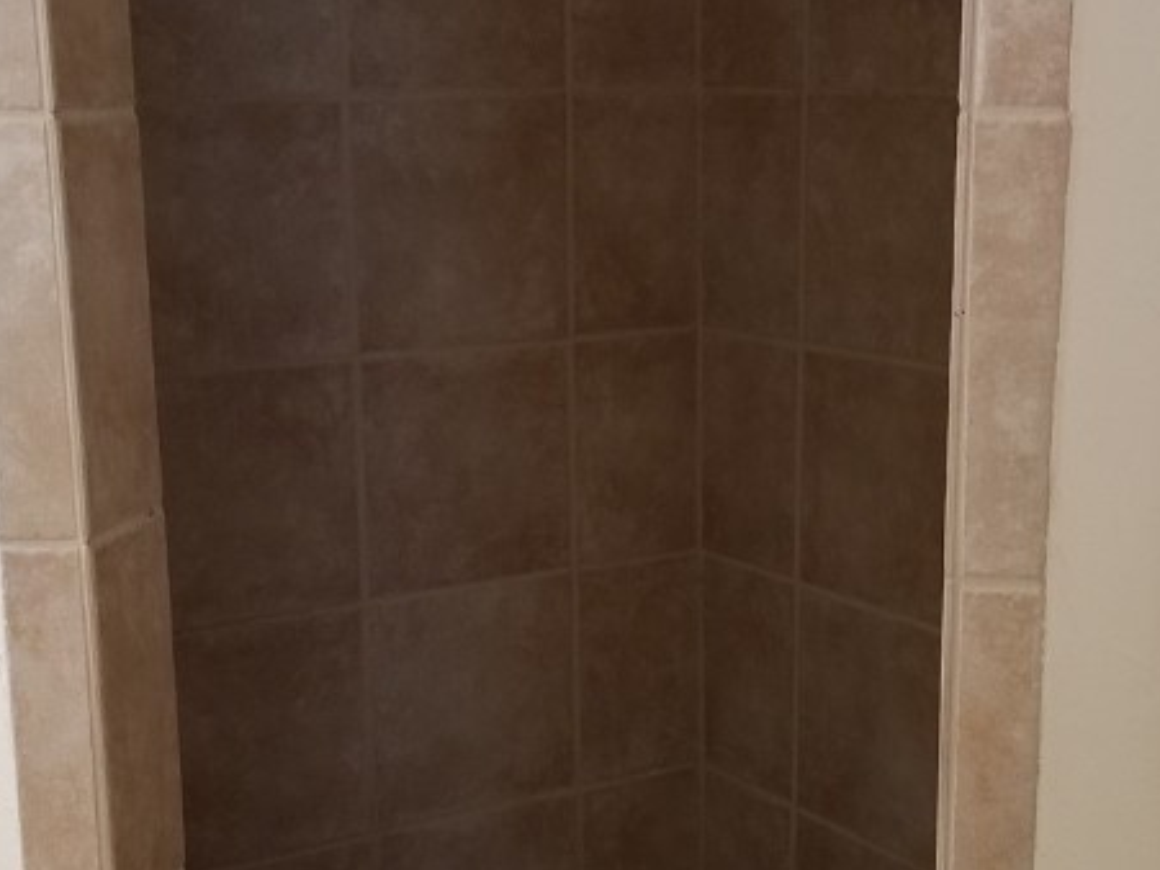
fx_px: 1977
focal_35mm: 59
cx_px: 604
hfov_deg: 32.7
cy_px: 651
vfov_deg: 24.5
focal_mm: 4.25
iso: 200
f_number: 1.7
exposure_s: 1/30
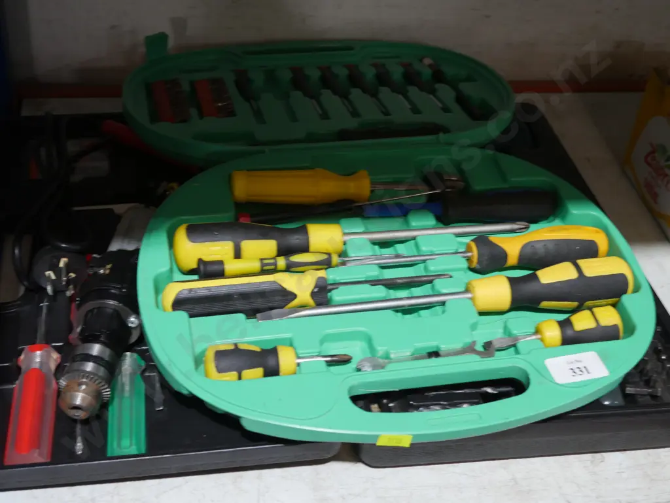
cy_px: 252
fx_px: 929
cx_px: 335
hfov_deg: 39.6
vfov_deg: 30.3
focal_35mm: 48
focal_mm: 24
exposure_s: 1/60
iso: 800
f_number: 5.2
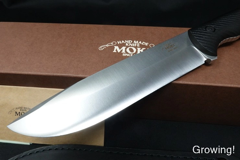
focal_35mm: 24
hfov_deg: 73.8
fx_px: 160
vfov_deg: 53.1
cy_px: 80
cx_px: 120
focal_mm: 9
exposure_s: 1/30
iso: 1000
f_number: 11
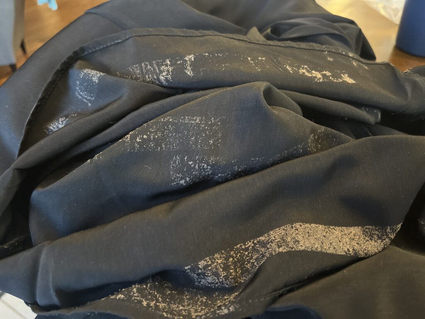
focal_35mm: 26
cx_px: 212
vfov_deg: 53.1
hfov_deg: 67.3
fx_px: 319
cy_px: 160
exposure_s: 1/30
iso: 1000
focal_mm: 5.1
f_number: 1.6
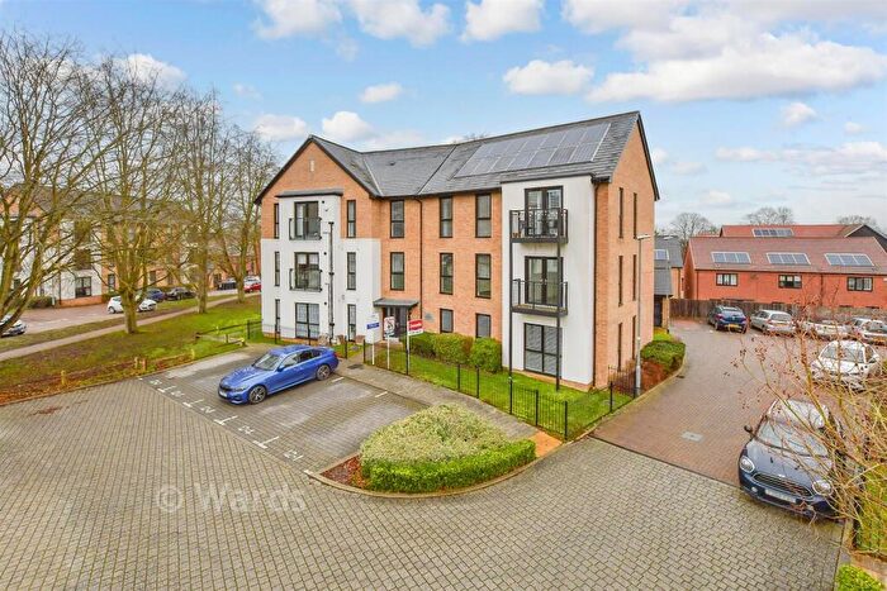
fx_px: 370
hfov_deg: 100.4
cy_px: 296
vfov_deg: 77.4
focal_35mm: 15
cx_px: 444
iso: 400
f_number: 8
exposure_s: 1/800
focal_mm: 10
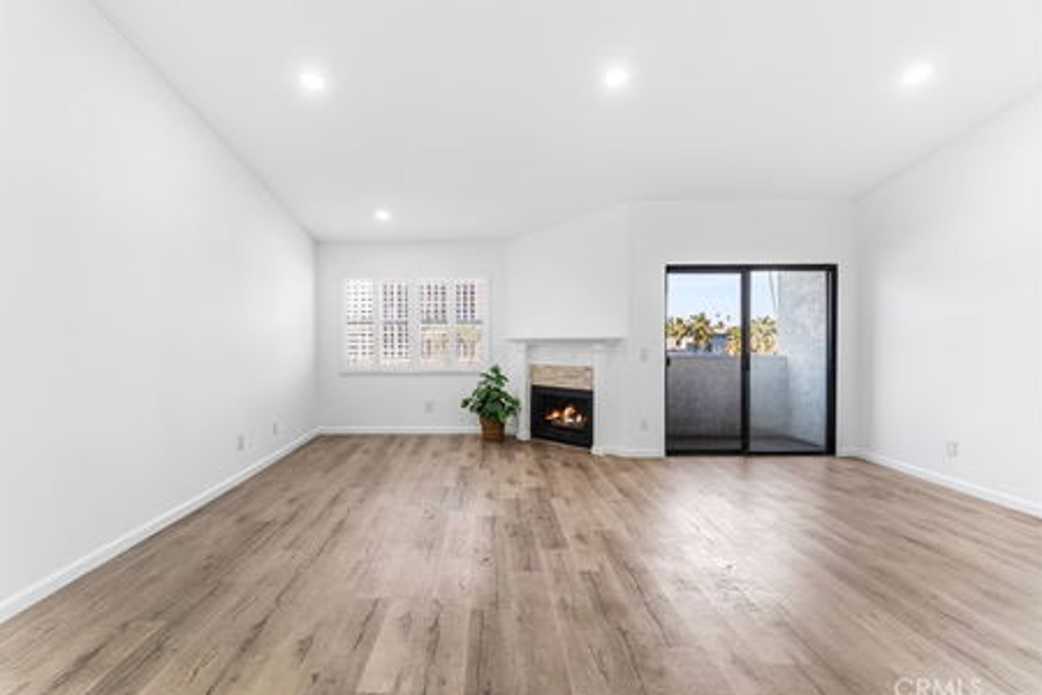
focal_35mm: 16
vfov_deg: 73.7
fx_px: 463
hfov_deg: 96.7
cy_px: 334
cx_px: 496
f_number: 7.1
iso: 320
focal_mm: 10
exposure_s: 1/15
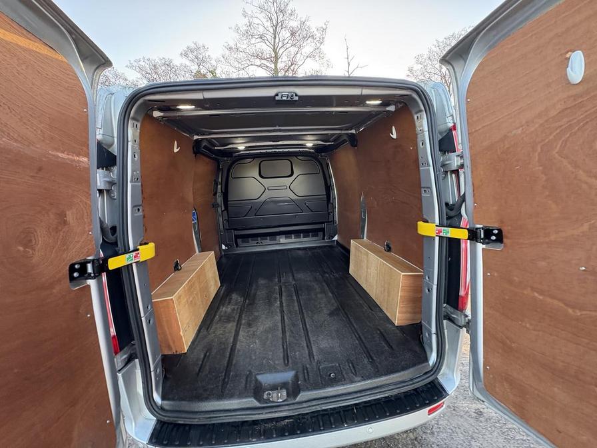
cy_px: 224
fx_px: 241
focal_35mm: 14
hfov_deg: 102.1
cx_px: 298
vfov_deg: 85.7
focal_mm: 2.22
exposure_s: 1/84
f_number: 2.2
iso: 250
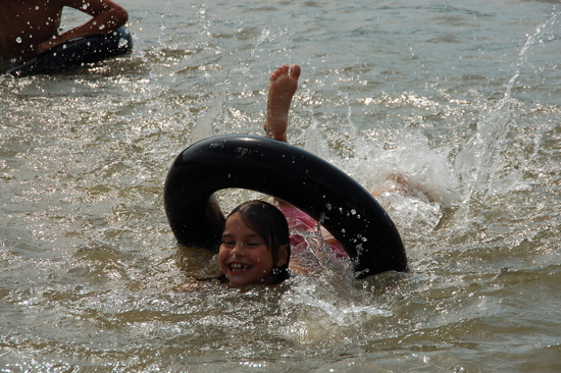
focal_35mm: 202
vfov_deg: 6.8
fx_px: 3154
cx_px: 280
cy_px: 186
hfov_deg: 10.2
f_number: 9
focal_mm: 135
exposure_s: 1/500
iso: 200
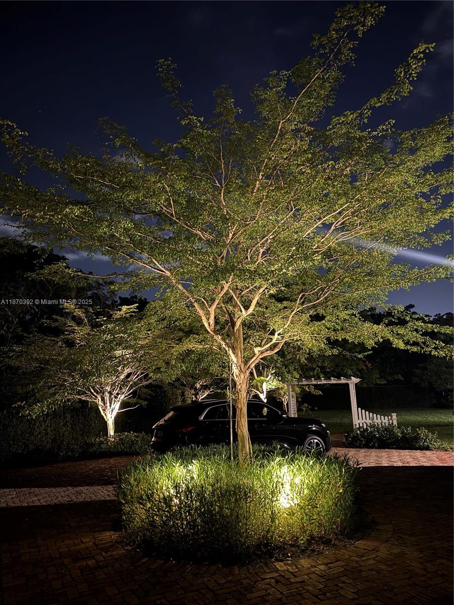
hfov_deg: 56.8
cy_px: 302
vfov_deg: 71.6
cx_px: 227
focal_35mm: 24
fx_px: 420
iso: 1250
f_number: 1.78
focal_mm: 6.76
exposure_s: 1/9
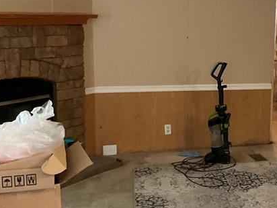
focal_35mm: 72
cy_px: 81
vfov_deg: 20.4
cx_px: 270
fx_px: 576
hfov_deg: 25.8
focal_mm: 3
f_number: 1.8
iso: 400
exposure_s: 1/30
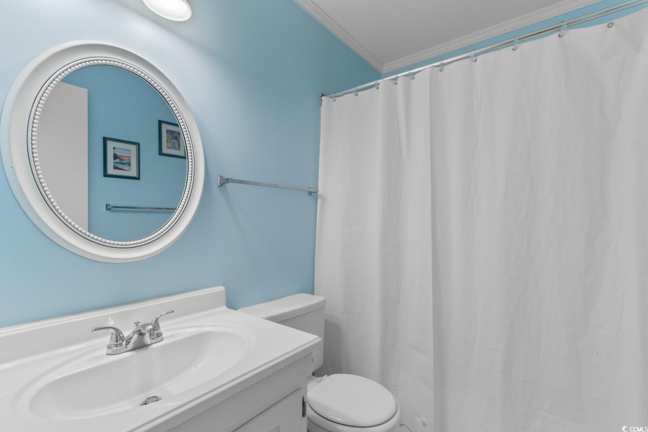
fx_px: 270
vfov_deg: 77.3
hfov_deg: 100.4
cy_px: 216
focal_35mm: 15
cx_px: 324
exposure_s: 1/6
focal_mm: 10
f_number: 4.5
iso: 100
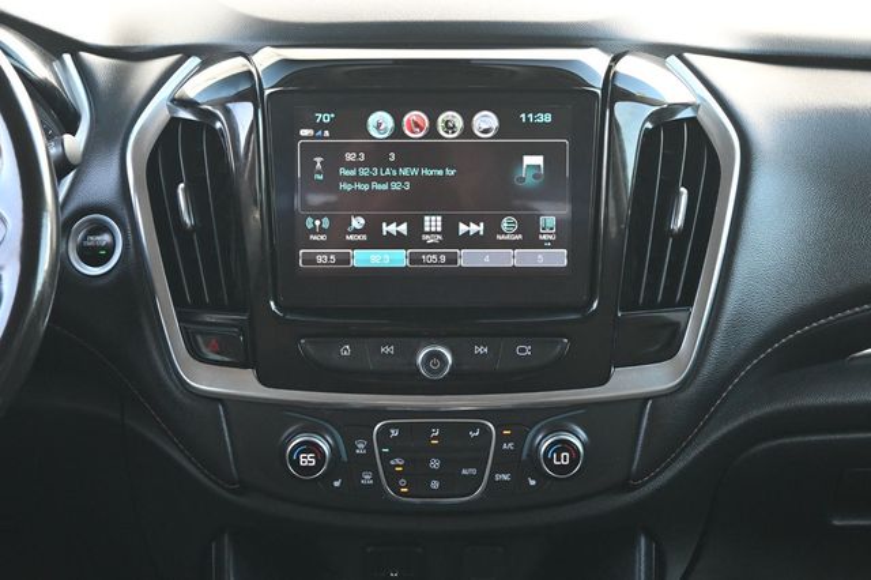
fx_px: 1632
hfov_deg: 29.9
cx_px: 436
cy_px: 290
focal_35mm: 68
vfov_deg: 20.1
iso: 1400
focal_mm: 45
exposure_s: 1/125
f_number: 6
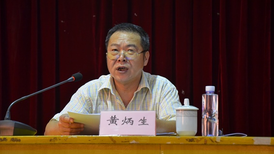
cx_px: 137
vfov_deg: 9.6
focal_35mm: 126
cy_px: 86
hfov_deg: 17.0
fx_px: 915
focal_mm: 80
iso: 1100
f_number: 5.3
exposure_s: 1/30
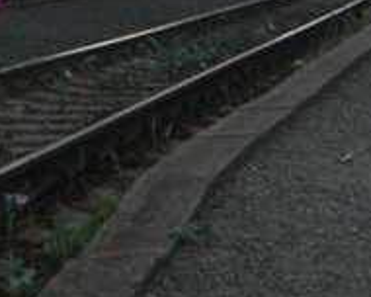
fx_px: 1713
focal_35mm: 156
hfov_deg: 12.4
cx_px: 213
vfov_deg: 9.5
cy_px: -188
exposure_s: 1/30
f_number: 3.1
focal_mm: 6.3
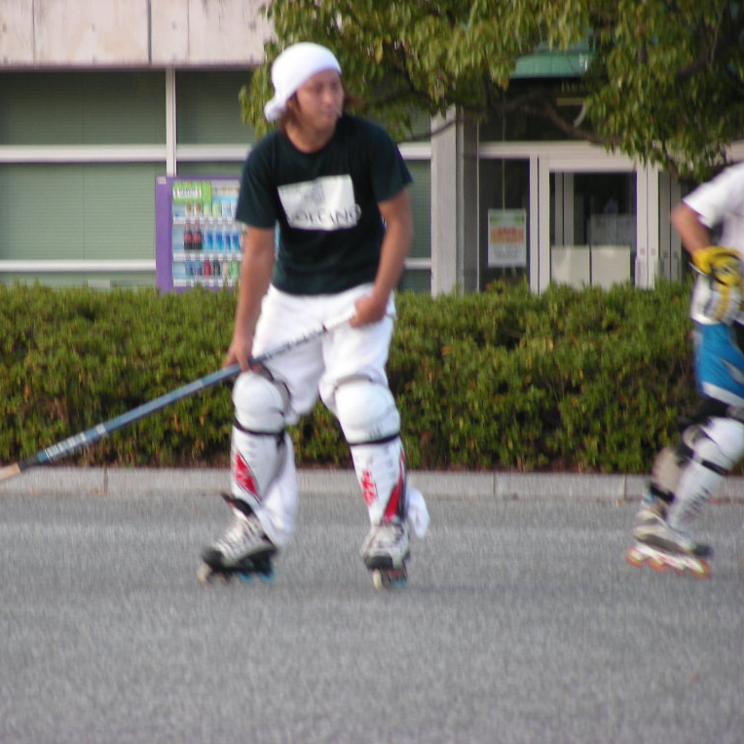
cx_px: 284
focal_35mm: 450
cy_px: 373
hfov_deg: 3.9
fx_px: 10942
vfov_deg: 3.9
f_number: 3.5
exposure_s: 1/84
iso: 50
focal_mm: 63.3
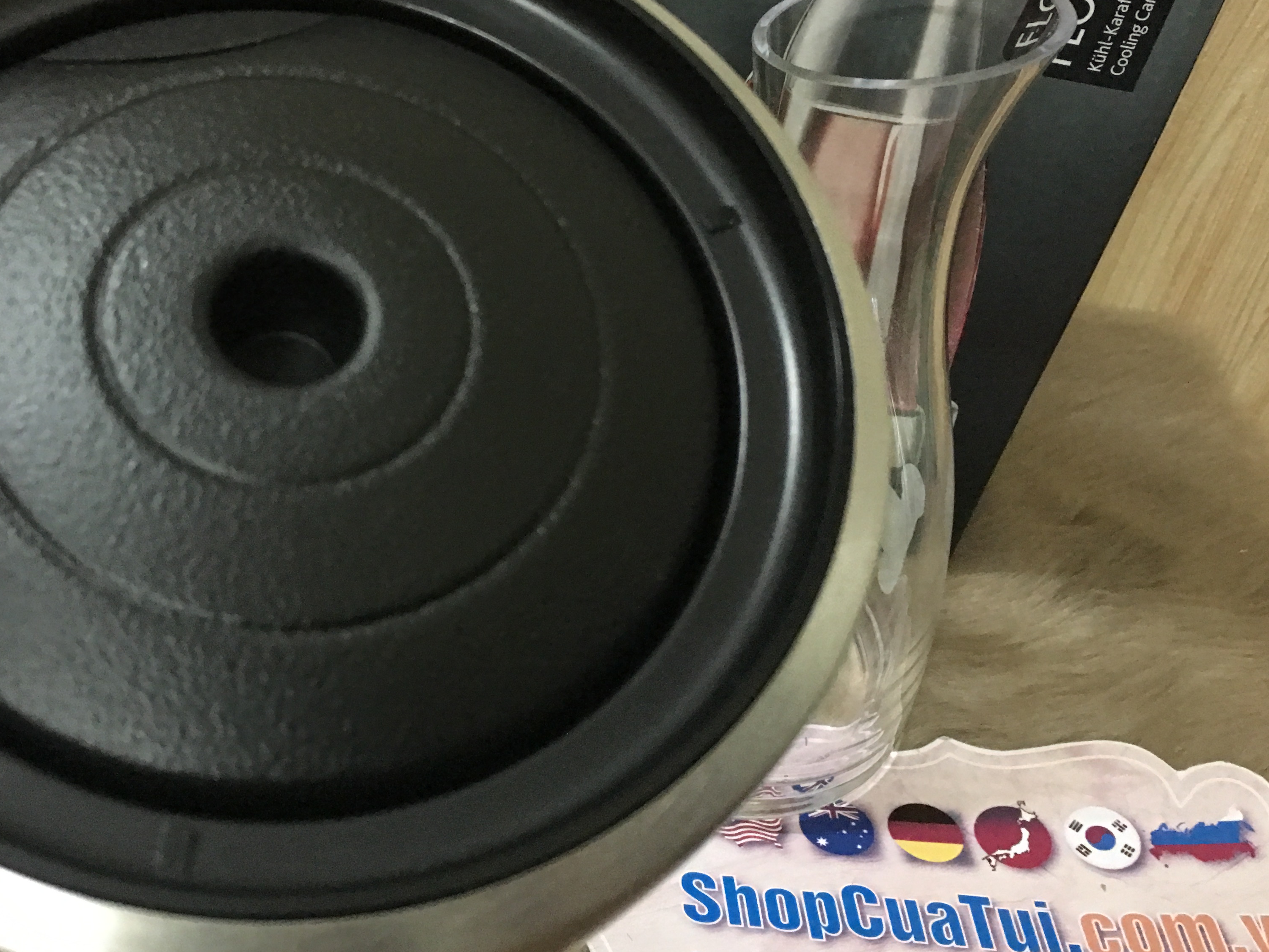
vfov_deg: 36.8
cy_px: 453
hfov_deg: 47.2
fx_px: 1430
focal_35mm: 39
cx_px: 436
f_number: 2.2
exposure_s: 1/8
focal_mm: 4.15
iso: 160
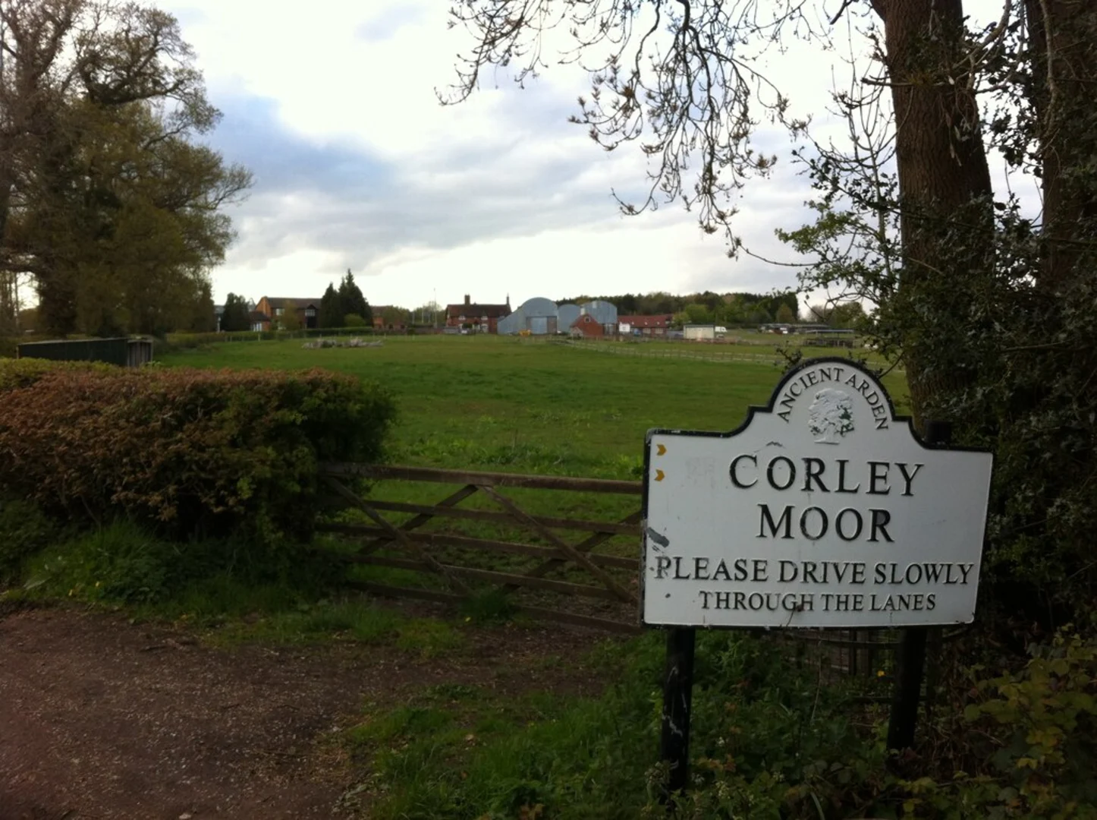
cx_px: 548
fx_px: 1108
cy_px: 410
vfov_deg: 40.6
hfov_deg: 52.7
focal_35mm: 35
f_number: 2.8
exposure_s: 1/204
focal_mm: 3.85
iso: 80
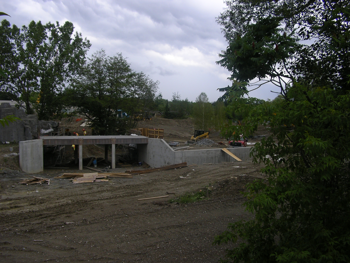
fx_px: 384
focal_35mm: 38
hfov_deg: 49.0
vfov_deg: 37.7
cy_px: 132
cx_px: 175
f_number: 2.9
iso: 50
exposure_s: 1/400
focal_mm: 5.8
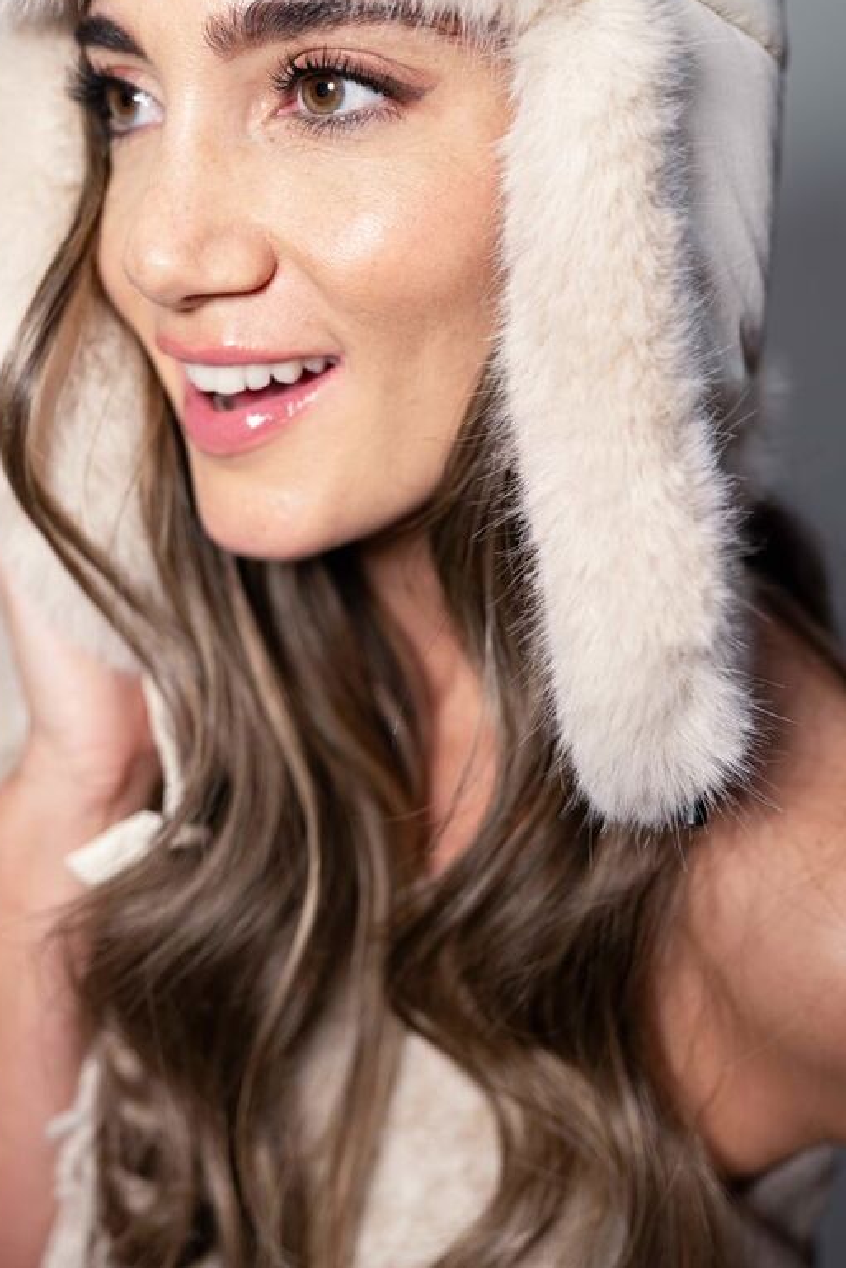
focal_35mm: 44
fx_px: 1550
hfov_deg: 30.5
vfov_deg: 44.4
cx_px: 350
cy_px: 564
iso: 800
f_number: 3.6
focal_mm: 45
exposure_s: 1/160
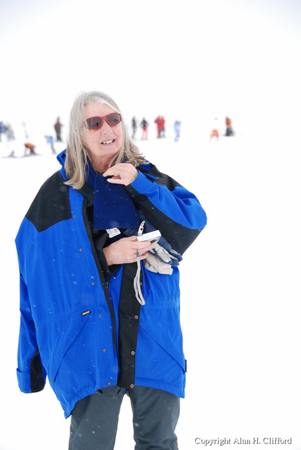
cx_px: 150
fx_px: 1220
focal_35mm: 98
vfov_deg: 20.9
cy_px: 225
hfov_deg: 14.1
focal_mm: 65
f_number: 5
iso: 100
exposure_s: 1/400
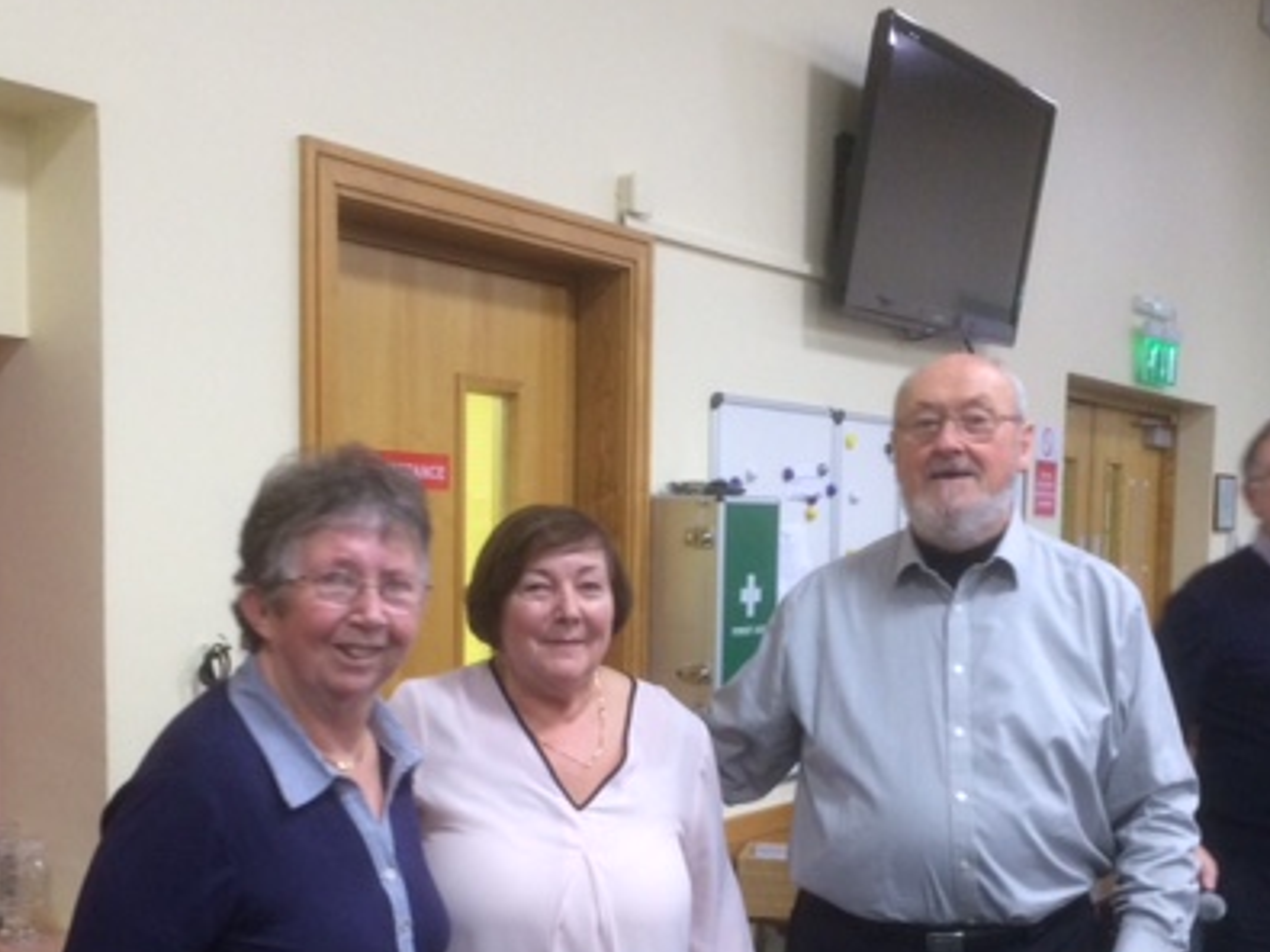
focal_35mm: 47
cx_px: 640
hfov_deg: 40.4
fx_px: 1724
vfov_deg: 30.5
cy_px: 685
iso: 250
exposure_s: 1/33
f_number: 2.2
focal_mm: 4.15
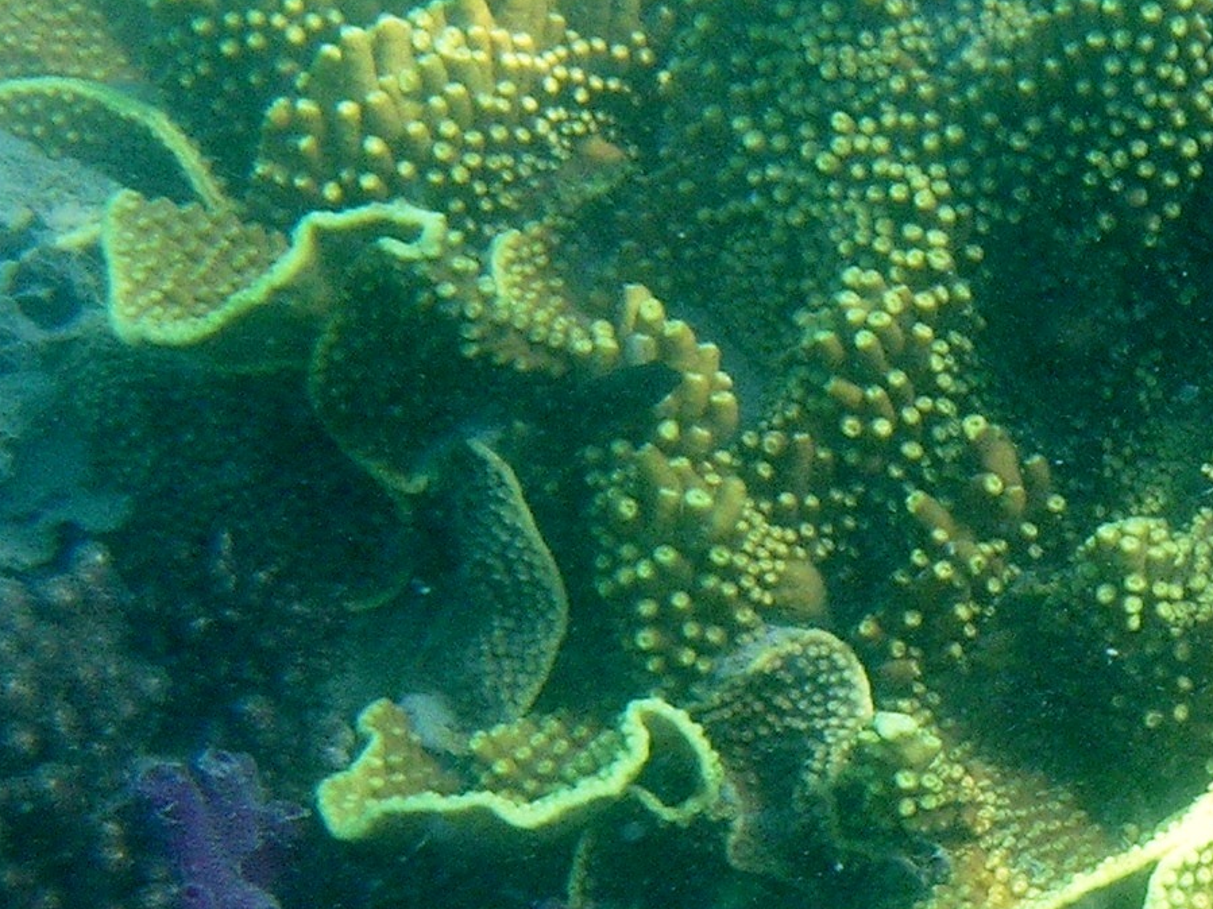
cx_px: 1641
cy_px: 743
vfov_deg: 15.0
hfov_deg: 18.4
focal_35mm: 98
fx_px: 3434
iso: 50
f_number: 4.9
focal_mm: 5.7
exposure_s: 1/121
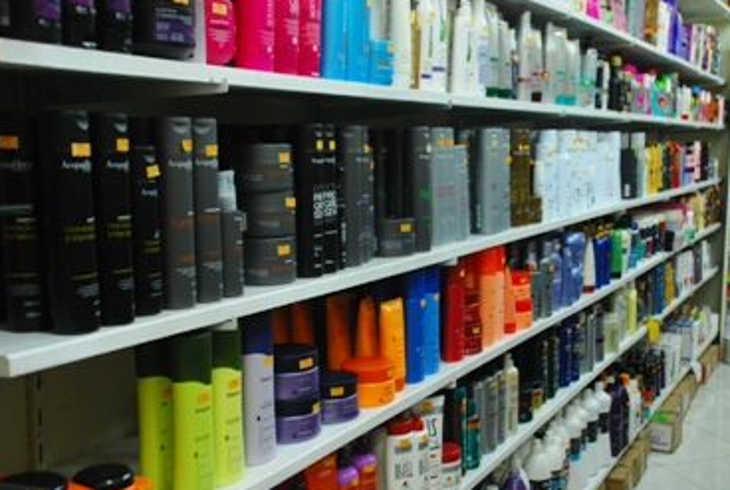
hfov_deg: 43.4
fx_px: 914
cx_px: 416
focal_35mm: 45
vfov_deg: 30.0
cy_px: 261
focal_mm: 26
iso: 400
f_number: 4
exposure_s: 1/10
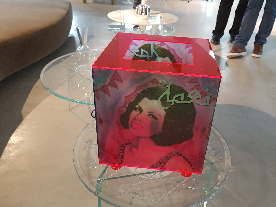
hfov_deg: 59.9
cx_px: 146
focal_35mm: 30
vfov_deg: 46.8
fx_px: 239
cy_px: 105
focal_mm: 4.2
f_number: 1.7
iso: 80
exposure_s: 1/50
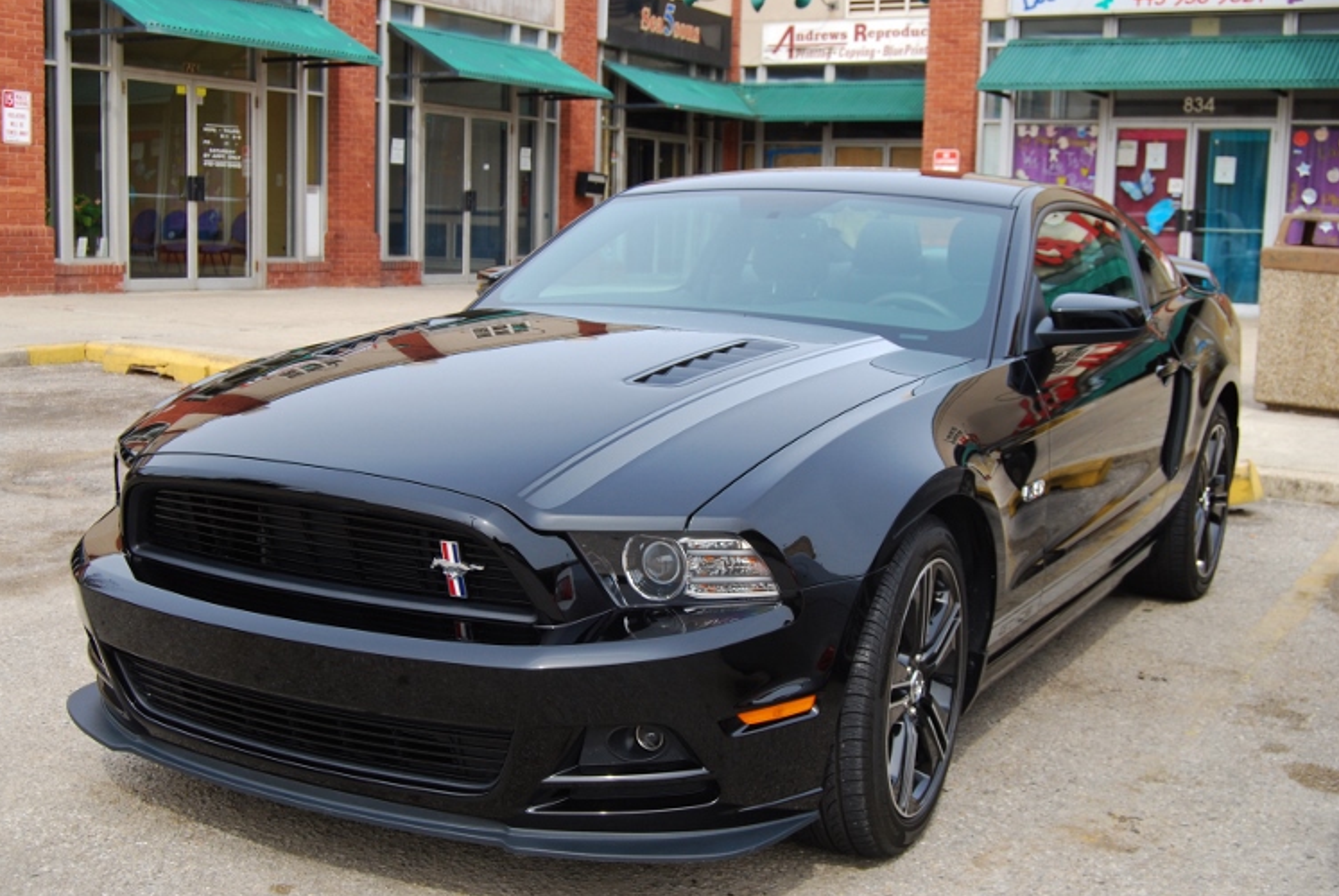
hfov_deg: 43.6
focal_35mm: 45
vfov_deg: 29.9
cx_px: 658
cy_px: 466
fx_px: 1676
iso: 200
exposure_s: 1/200
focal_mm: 28
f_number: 8
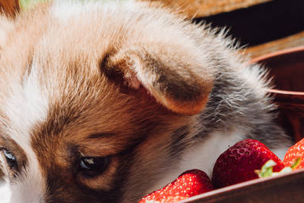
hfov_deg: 17.6
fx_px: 980
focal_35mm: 116
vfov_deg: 11.7
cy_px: 185
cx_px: 140
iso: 320
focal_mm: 44
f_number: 9
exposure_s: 1/320
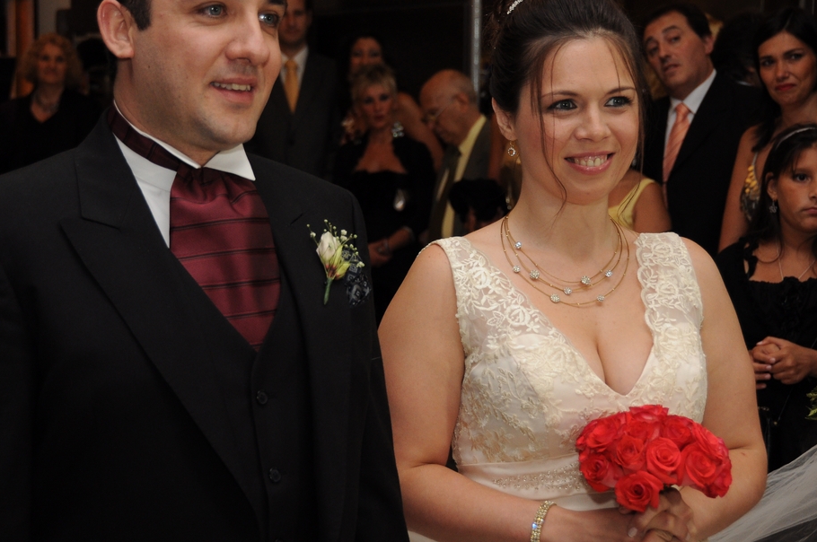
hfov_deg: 22.4
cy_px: 241
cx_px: 369
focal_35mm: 91
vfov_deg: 15.0
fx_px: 2062
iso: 640
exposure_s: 1/100
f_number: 5.6
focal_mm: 46
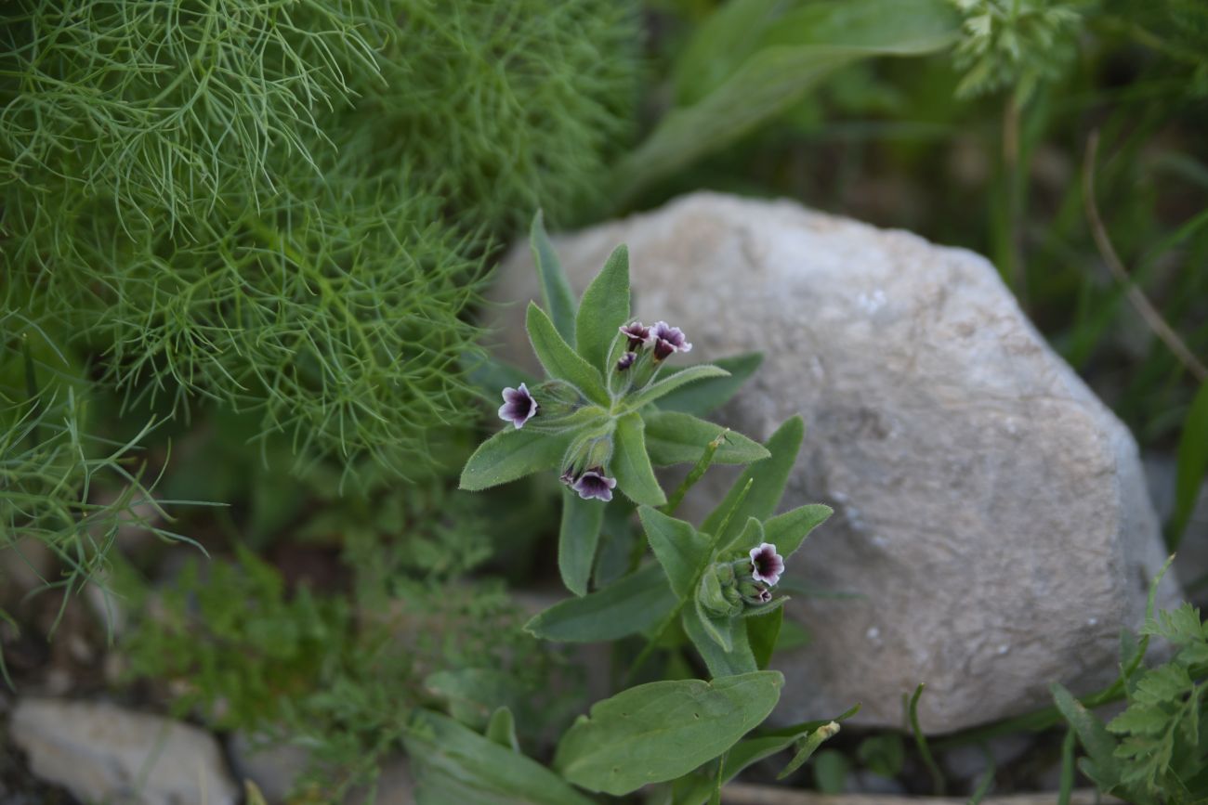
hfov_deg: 35.6
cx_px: 604
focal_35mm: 56
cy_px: 402
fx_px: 1879
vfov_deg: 24.2
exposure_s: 1/500
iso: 200
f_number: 2.8
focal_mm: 56
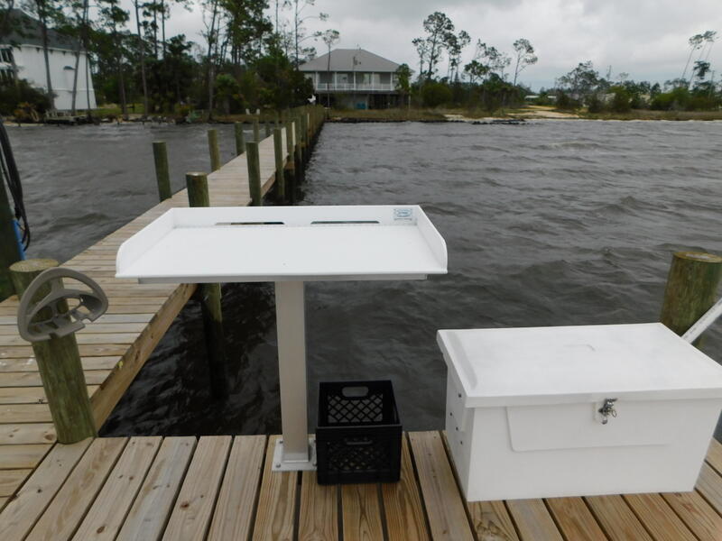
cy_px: 270
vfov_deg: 56.8
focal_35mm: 24
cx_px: 361
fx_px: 501
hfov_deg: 71.6
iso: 125
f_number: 3
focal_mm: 4.1
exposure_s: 1/1000
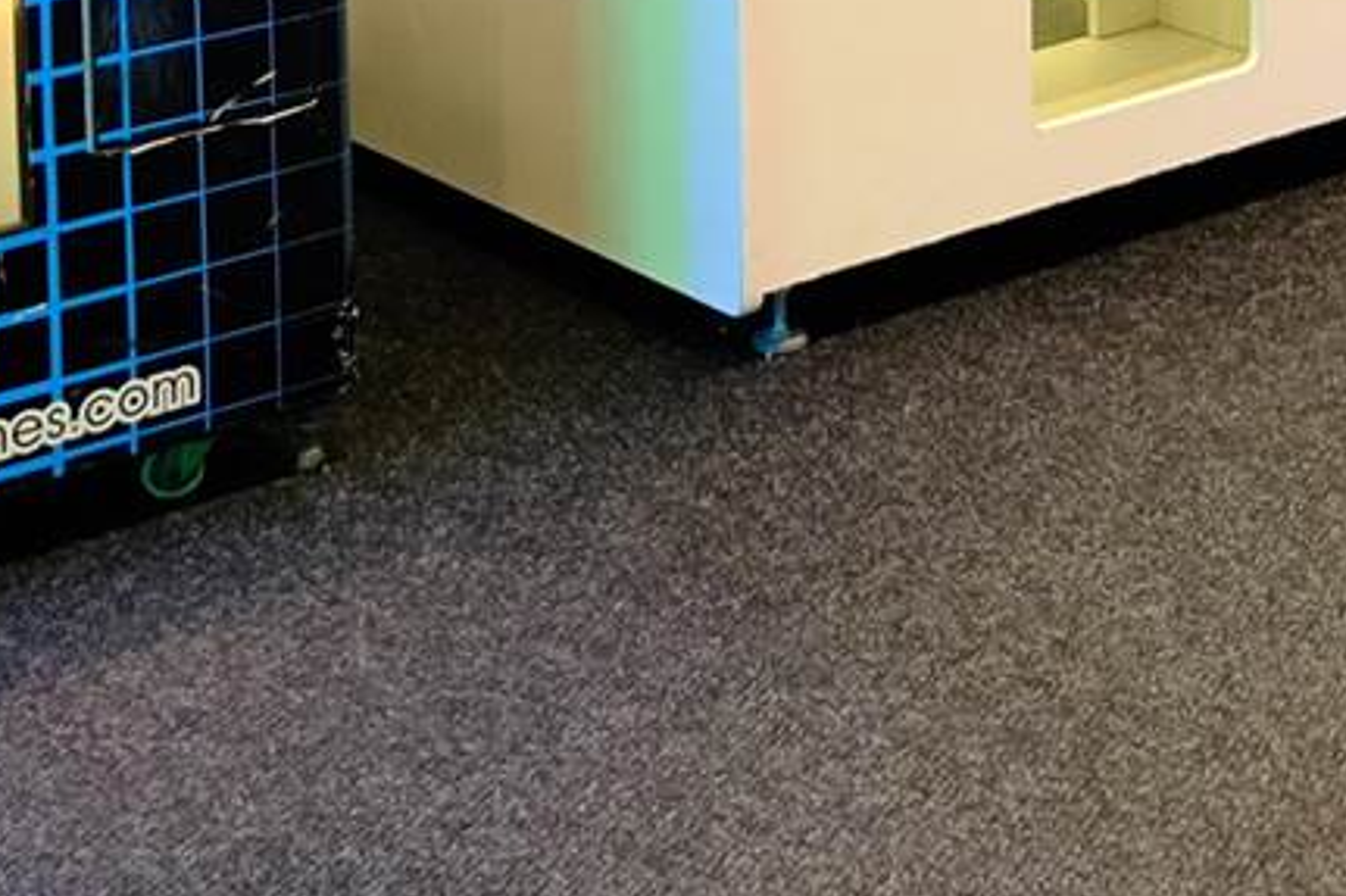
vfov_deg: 12.0
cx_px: 1755
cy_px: -596
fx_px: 3999
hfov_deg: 17.9
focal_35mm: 107
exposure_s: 1/15
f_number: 4
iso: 640
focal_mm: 10
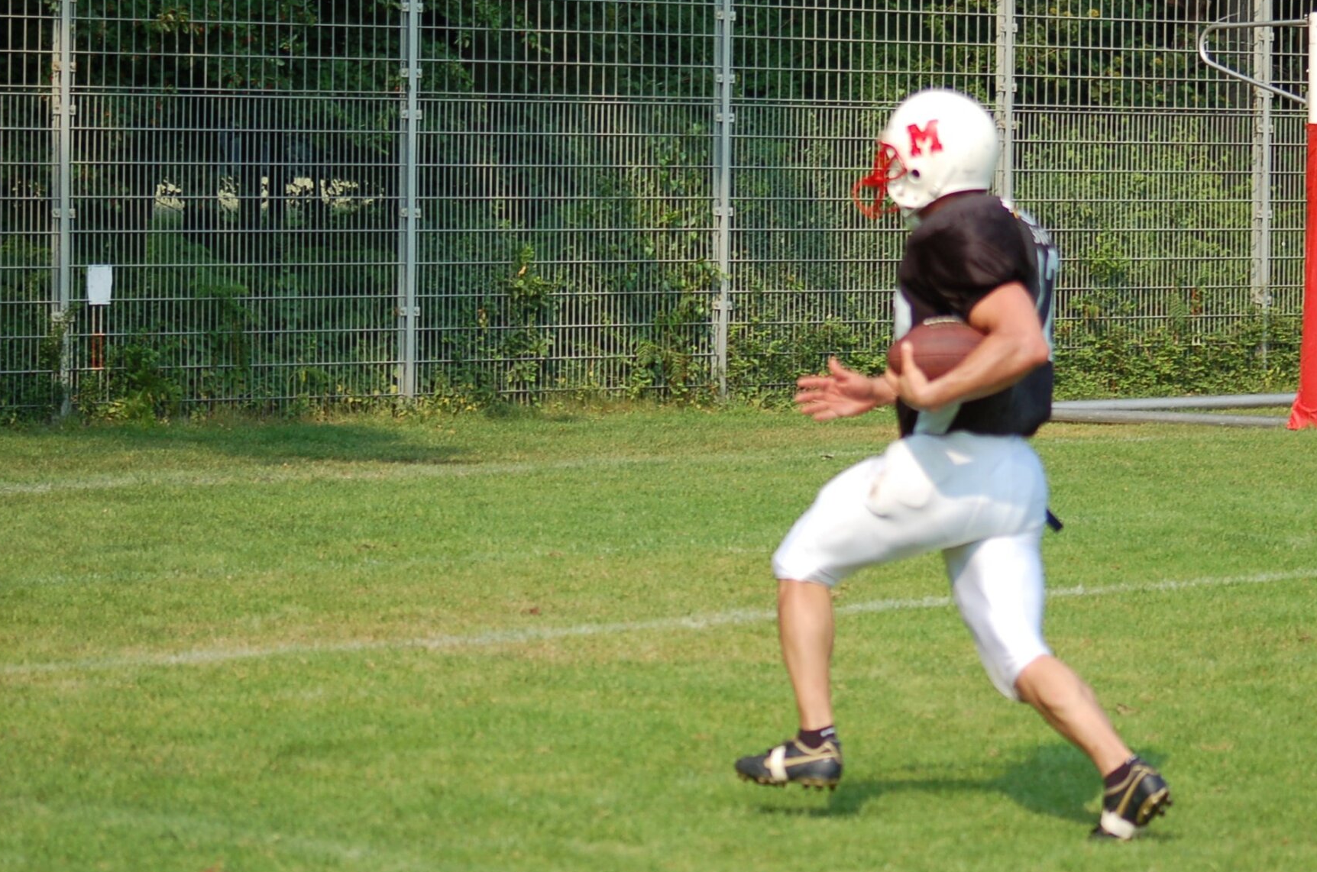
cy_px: 365
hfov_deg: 15.3
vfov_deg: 10.2
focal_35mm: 134
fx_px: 4892
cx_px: 795
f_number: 4.5
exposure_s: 1/1000
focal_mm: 70
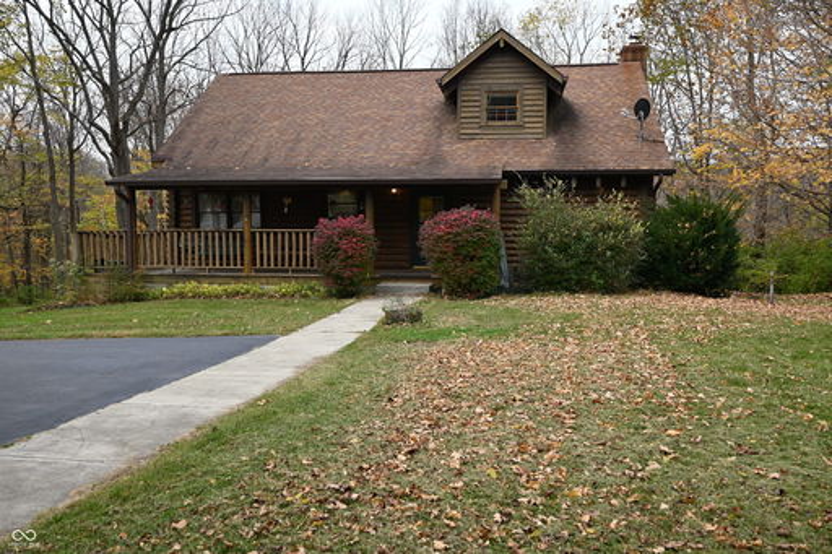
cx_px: 416
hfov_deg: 61.9
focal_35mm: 30
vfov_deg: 43.6
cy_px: 277
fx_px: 693
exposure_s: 1/125
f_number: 6.3
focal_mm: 30
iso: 100
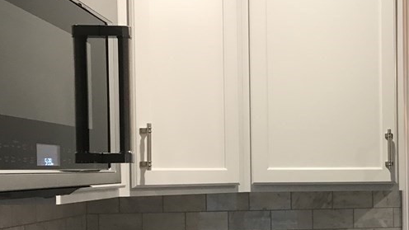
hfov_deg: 30.7
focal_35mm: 63
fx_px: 683
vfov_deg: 18.9
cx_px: 419
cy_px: 186
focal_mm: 3.99
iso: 25
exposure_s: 1/30
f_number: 1.8
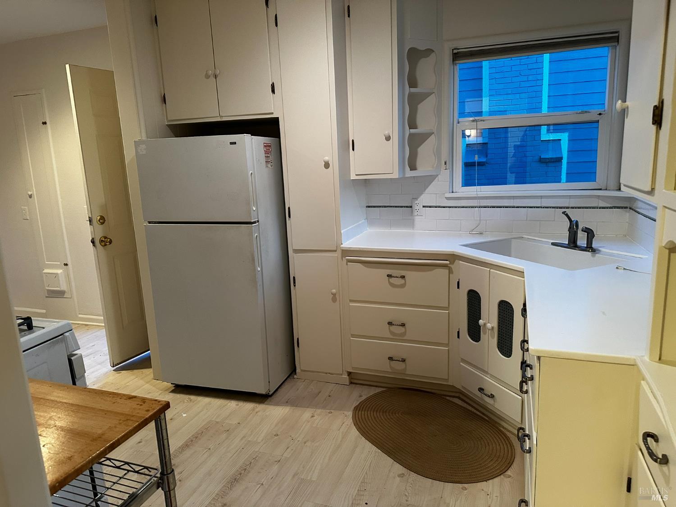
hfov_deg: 71.6
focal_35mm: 24
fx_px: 469
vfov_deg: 56.8
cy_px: 254
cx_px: 338
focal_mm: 6.86
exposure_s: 1/60
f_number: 1.78
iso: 400
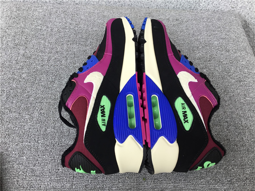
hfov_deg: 58.4
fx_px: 228
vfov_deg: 45.4
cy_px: 96
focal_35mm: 31
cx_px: 128
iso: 25
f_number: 2.4
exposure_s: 1/100
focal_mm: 3.3
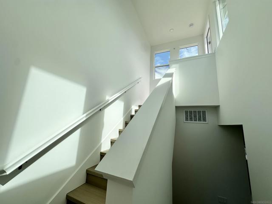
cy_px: 102
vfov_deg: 85.7
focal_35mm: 14
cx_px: 136
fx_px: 110
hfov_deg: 102.1
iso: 50
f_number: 2.2
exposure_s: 1/1770
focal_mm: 2.22
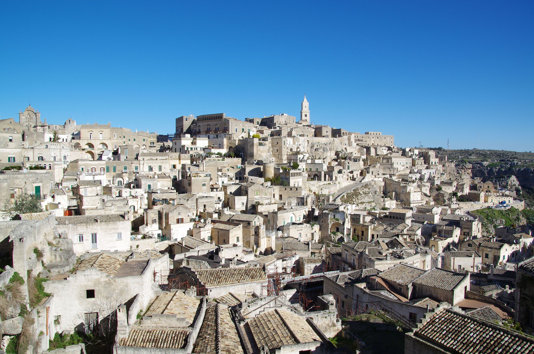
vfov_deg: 47.7
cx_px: 267
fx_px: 400
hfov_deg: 67.5
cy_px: 177
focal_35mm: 27
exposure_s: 1/125
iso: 100
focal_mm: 18
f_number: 11
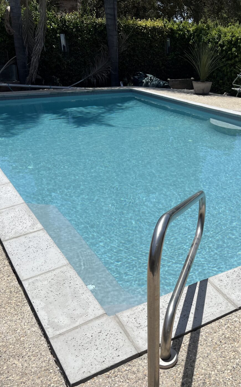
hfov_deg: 32.6
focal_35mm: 38
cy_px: 189
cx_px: 195
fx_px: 400
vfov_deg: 51.5
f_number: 1.5
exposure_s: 1/8696
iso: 50
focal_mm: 5.7
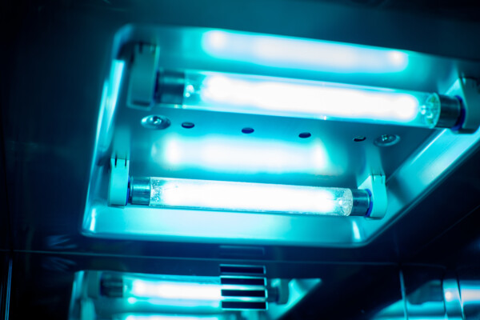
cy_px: 160
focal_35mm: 50
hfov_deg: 39.6
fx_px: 667
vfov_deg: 27.0
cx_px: 240
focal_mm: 50
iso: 200
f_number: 7.1
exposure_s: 1/4
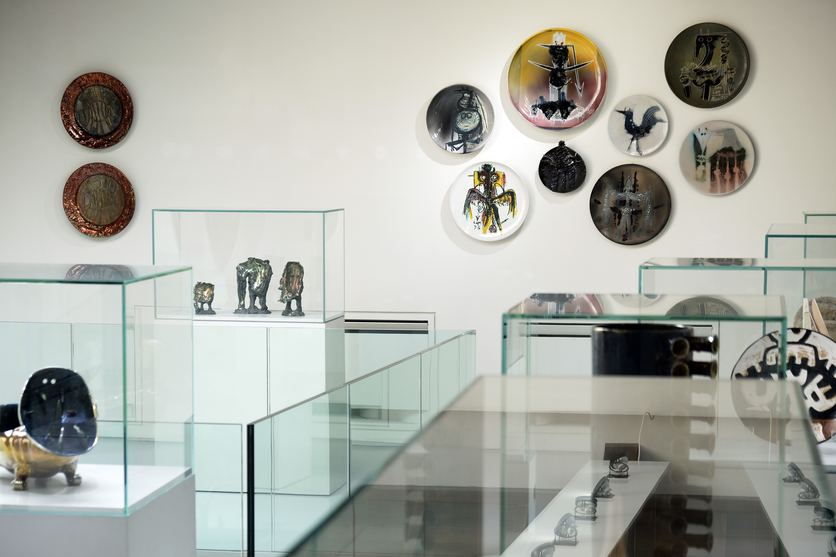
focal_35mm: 83
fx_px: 1927
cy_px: 278
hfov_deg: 24.5
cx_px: 418
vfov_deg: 16.5
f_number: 4.5
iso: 400
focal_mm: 55
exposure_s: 1/100
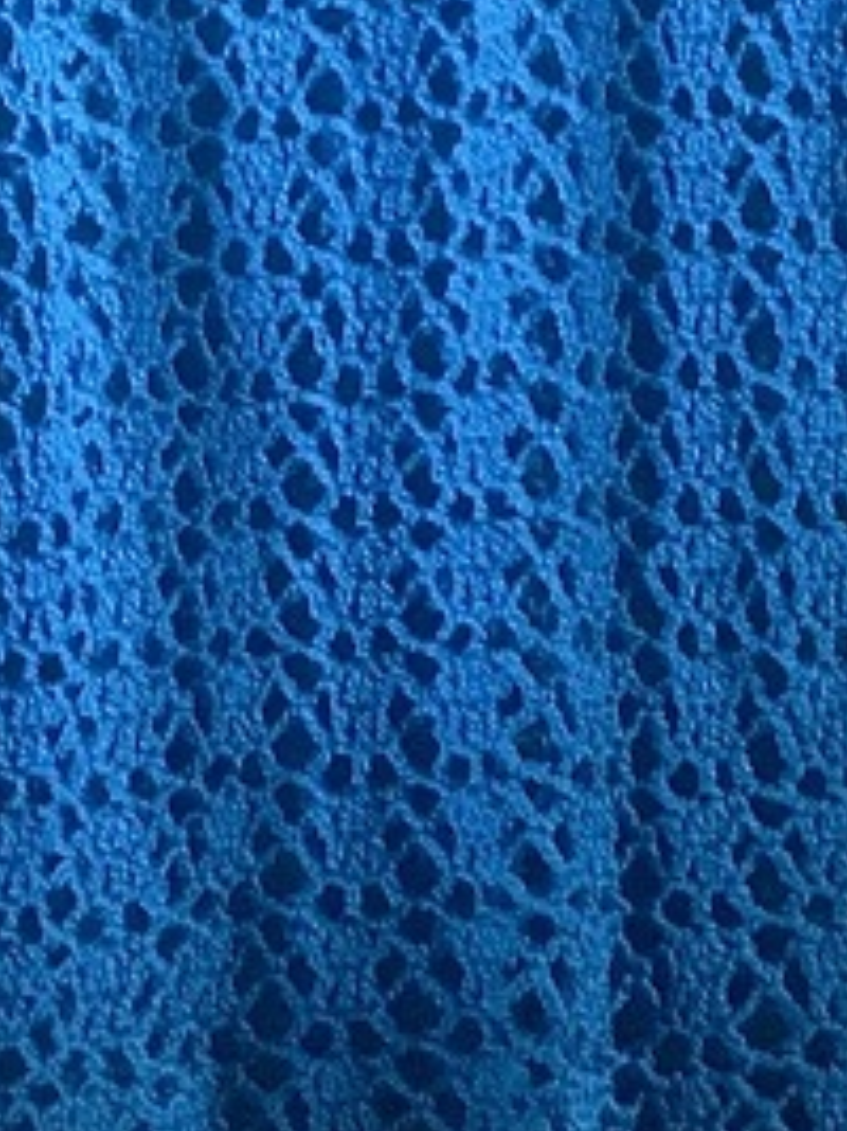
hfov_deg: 15.9
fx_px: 3037
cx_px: 373
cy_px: 85
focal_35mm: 93
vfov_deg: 20.6
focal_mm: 3.3
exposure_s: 1/17
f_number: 2.4
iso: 250
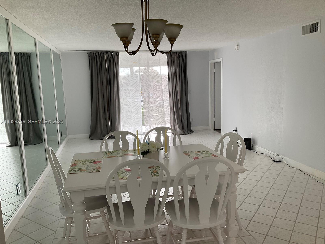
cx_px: 162
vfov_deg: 48.2
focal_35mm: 29
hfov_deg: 61.7
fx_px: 272
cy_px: 122
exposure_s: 1/120
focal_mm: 3
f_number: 1.8
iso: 40
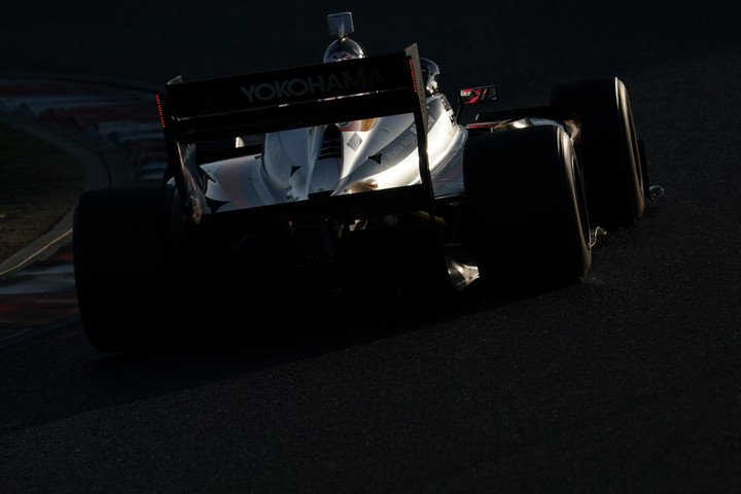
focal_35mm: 506
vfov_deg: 2.7
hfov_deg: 4.1
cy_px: 247
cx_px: 370
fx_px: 10414
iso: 200
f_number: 11
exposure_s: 1/800
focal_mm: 506
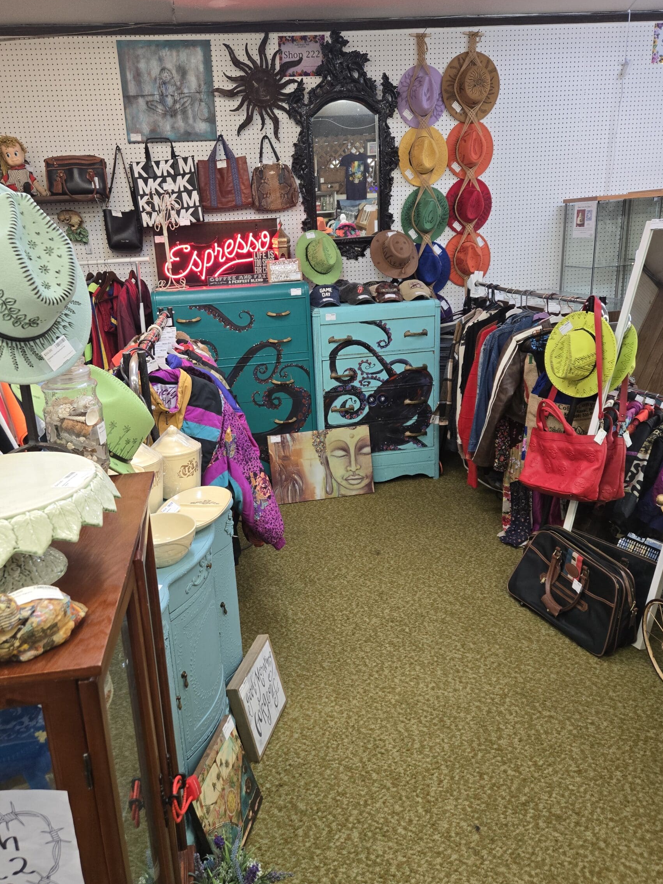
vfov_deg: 67.3
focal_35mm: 26
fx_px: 664
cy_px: 427
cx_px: 293
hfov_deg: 52.9
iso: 160
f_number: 1.8
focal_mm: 5.4
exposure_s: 1/120
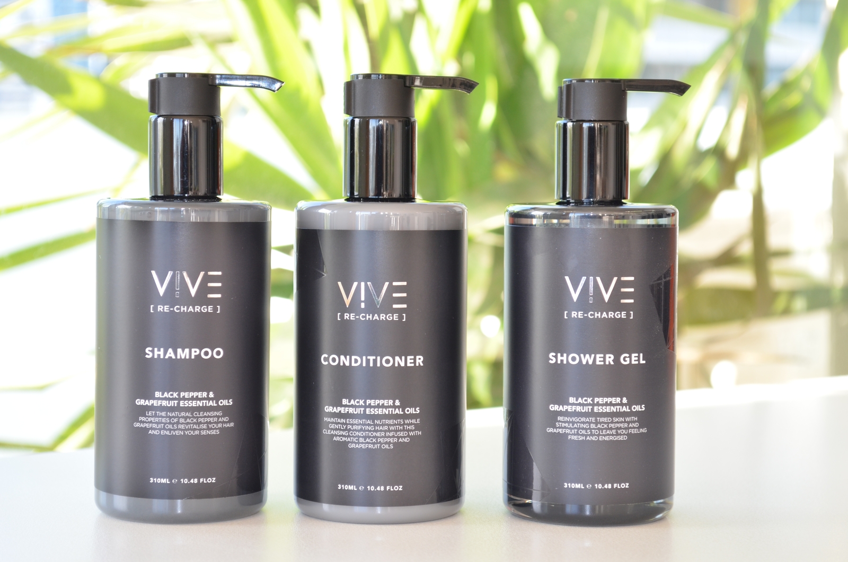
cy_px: 281
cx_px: 424
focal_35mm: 82
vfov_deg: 16.5
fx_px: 1939
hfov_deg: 24.7
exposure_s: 1/80
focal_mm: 55
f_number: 5.6
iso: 400
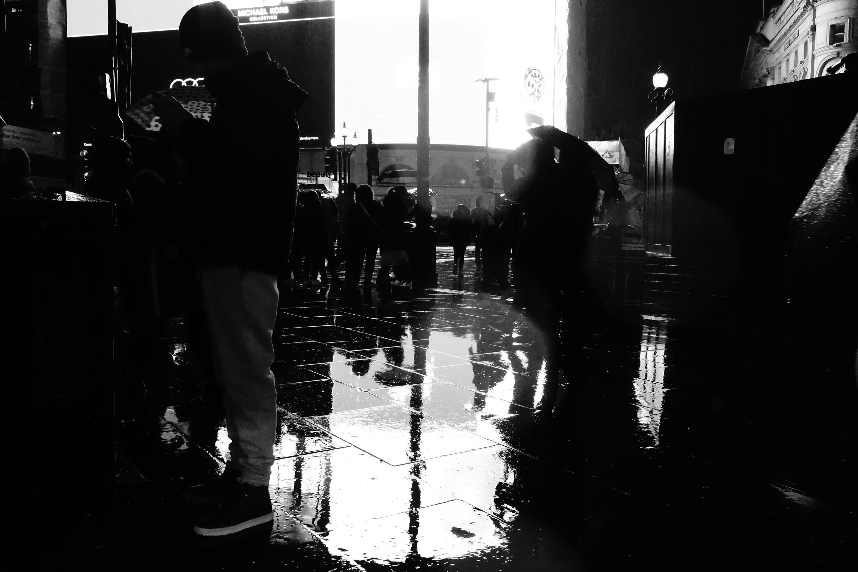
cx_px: 429
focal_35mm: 32
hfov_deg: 58.7
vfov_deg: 41.1
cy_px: 286
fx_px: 763
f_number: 5.6
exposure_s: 1/80
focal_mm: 11.69
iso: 4000
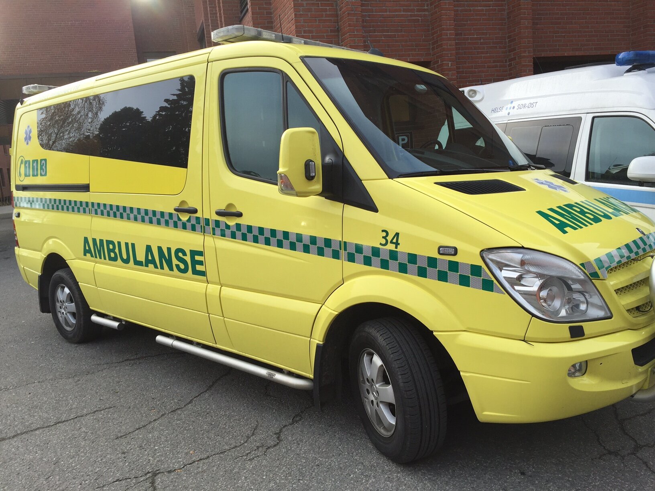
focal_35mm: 29
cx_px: 328
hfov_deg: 61.7
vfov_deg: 48.2
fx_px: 549
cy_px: 246
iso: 32
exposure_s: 1/430
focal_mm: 4.15
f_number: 2.2
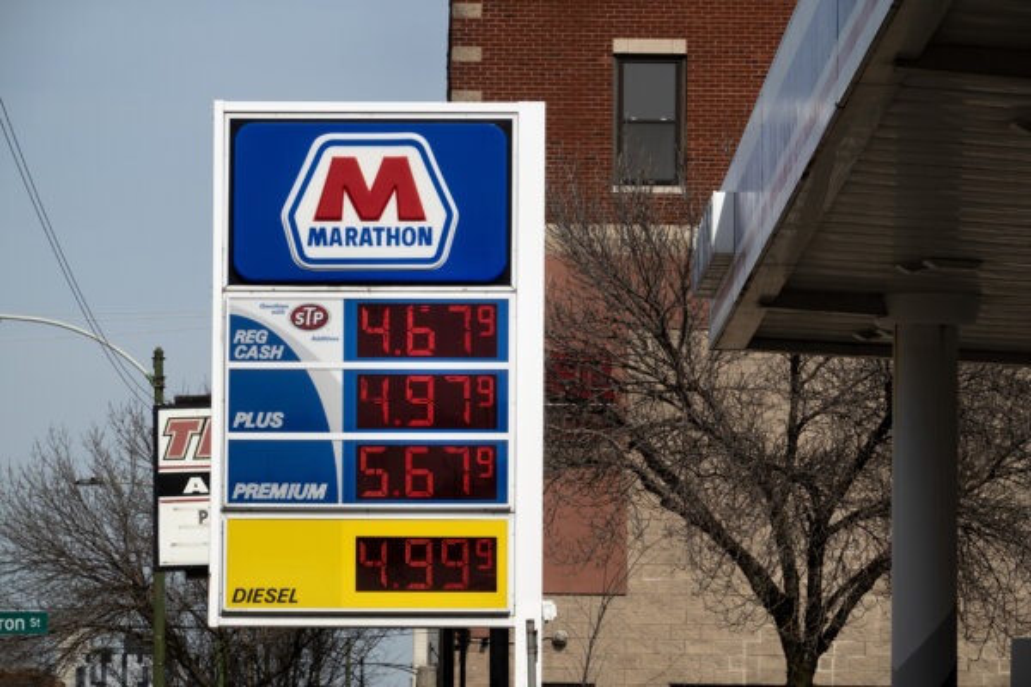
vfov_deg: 6.9
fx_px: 5727
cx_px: 516
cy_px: 344
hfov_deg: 10.3
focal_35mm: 200
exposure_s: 1/250
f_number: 10
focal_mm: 72
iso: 64
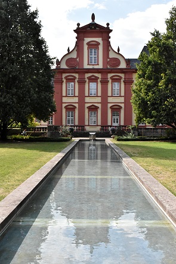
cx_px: 88
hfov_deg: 33.0
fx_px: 297
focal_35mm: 40
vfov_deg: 47.9
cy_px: 132
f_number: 9
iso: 5000
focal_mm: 27
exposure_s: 1/8000
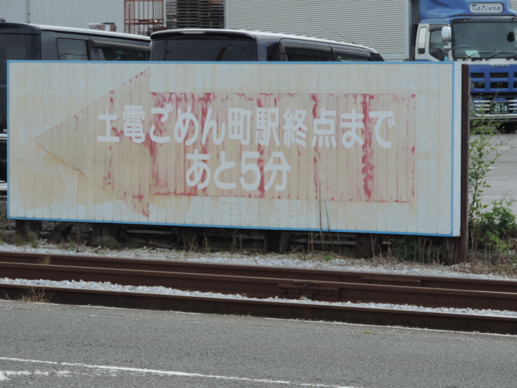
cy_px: 194
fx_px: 2987
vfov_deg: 7.4
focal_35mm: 200
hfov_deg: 9.9
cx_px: 258
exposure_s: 1/400
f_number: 4.6
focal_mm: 35.6
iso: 80
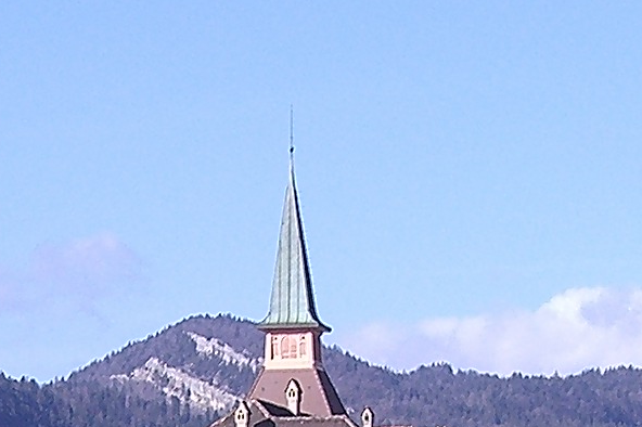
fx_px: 3885
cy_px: 717
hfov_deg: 9.4
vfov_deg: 6.2
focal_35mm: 218
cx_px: 140
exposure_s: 1/500
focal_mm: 7.9
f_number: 4
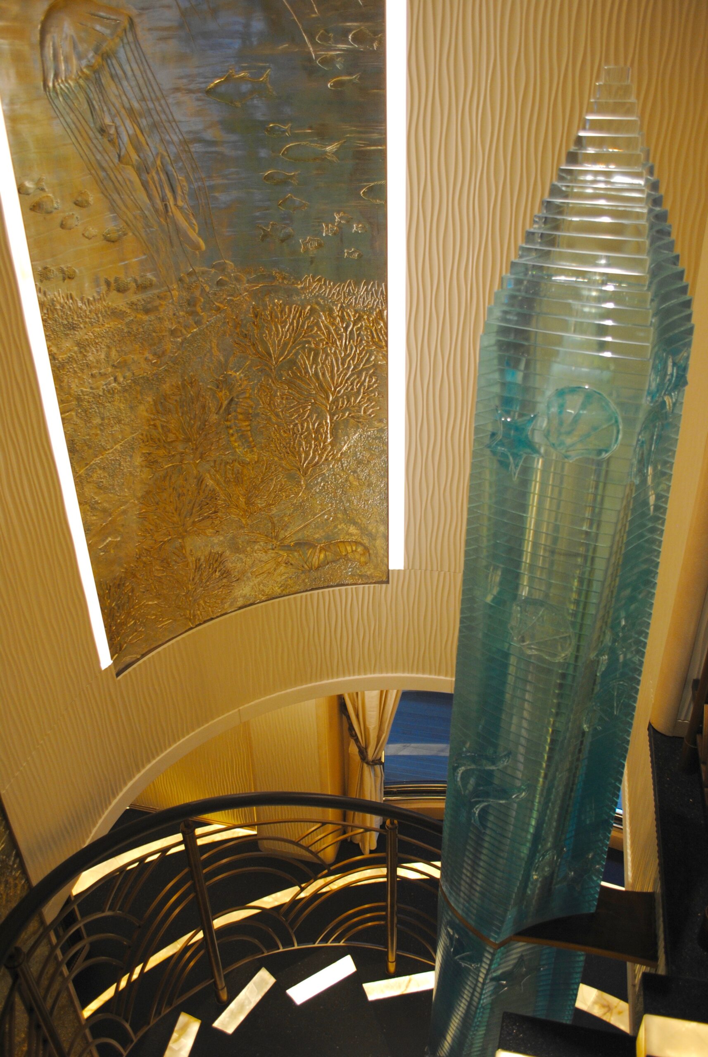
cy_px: 528
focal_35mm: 27
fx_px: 794
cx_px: 354
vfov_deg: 67.3
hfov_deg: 48.1
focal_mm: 18
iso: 250
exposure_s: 1/30
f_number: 3.5
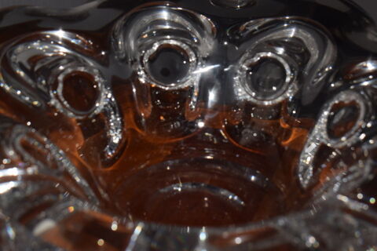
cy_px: 126
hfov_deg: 24.6
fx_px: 864
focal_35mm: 82
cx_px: 188
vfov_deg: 16.6
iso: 100
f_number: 8
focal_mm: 55
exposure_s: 1/60
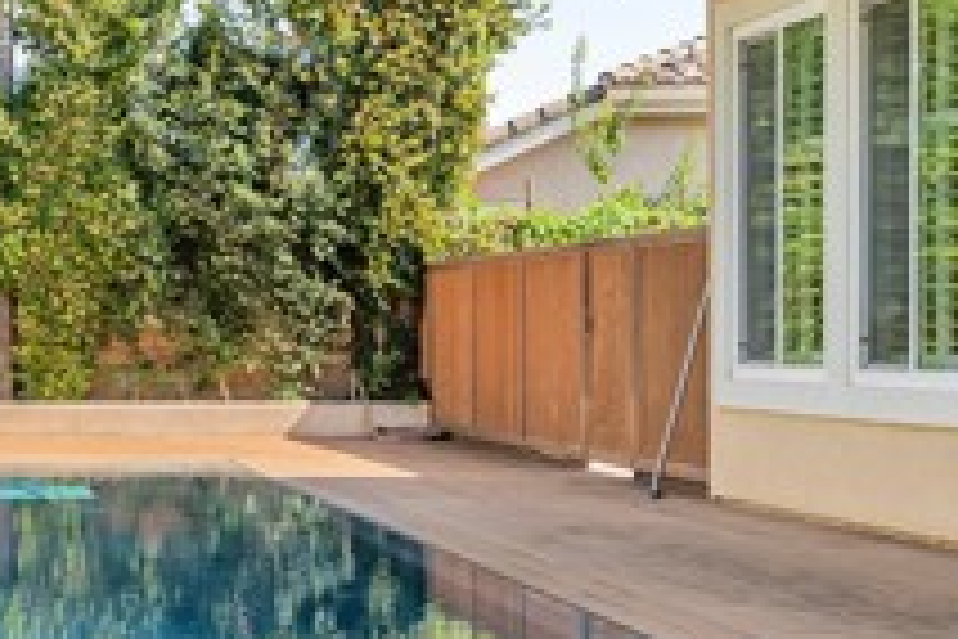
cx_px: -58
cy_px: 358
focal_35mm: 84
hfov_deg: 23.0
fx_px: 2235
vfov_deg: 16.3
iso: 80
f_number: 8
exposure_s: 1/60
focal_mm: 28
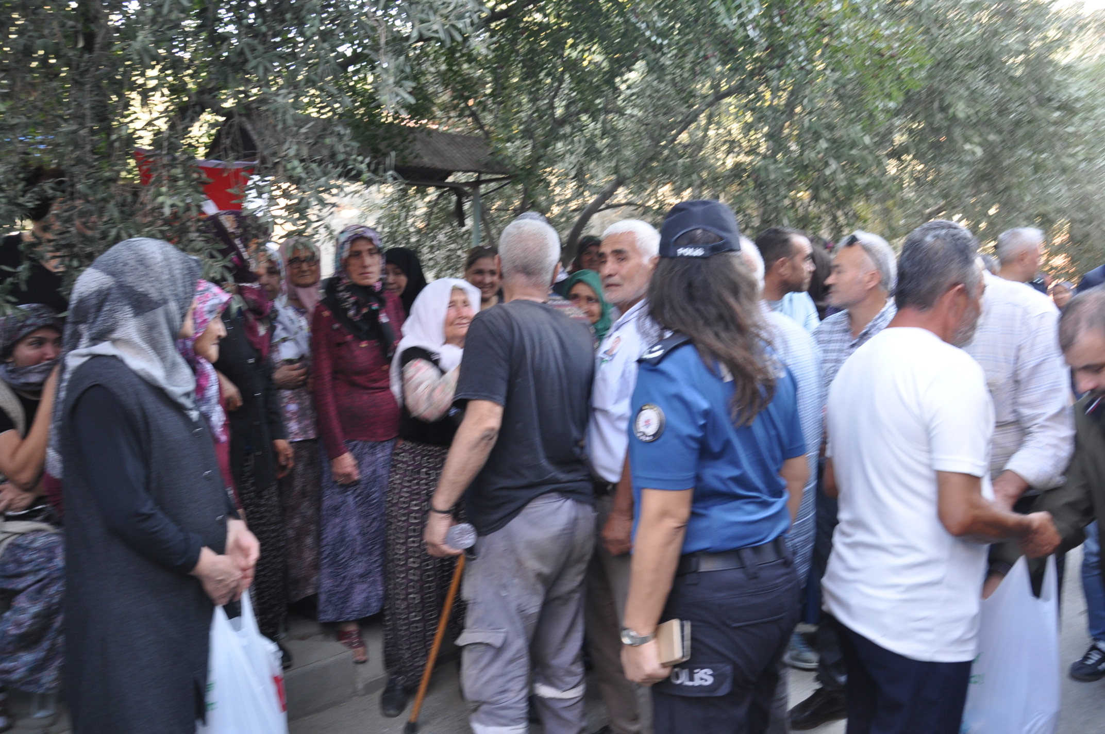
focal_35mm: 32
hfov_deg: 59.6
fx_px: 966
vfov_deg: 41.6
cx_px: 552
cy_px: 367
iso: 320
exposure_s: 1/30
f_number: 5.6
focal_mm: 21
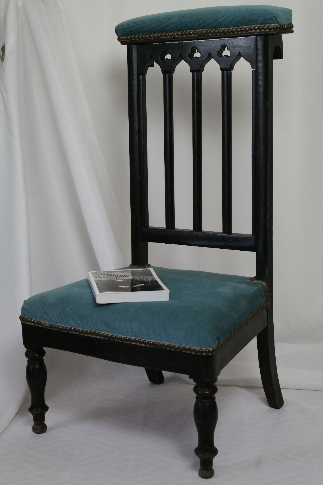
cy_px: 242
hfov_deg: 23.4
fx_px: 781
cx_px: 162
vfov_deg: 34.5
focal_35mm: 58
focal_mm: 38
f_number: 5
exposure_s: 1/60
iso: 800
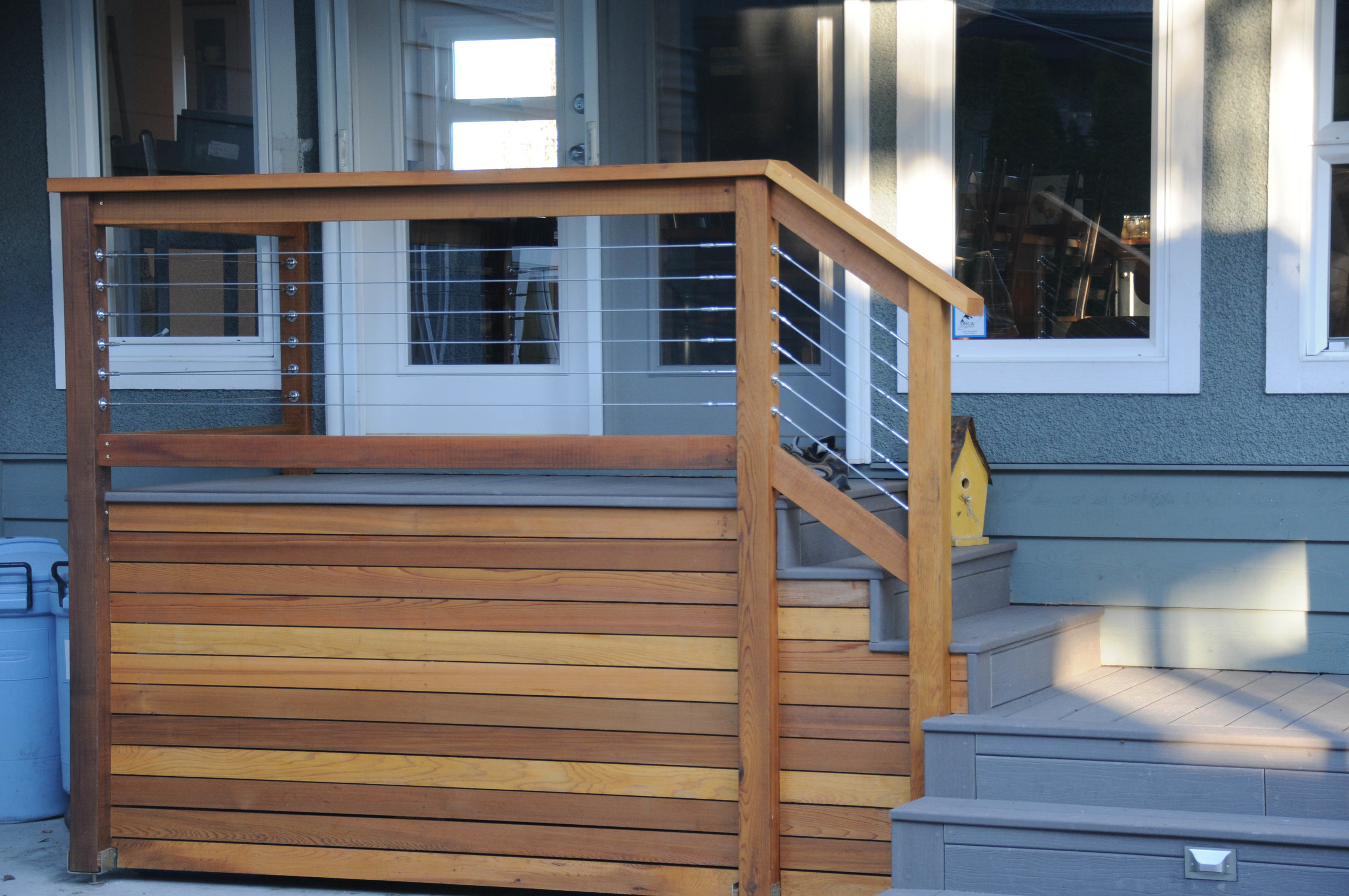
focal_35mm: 78
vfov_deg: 17.4
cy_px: 448
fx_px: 2919
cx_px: 674
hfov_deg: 26.0
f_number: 4.8
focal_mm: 52
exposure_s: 1/60
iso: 400
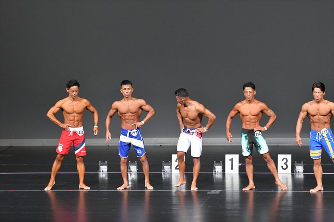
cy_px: 111
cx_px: 167
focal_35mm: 202
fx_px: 1873
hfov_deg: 10.2
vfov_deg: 6.8
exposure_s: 1/400
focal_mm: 135
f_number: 5.6
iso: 5000
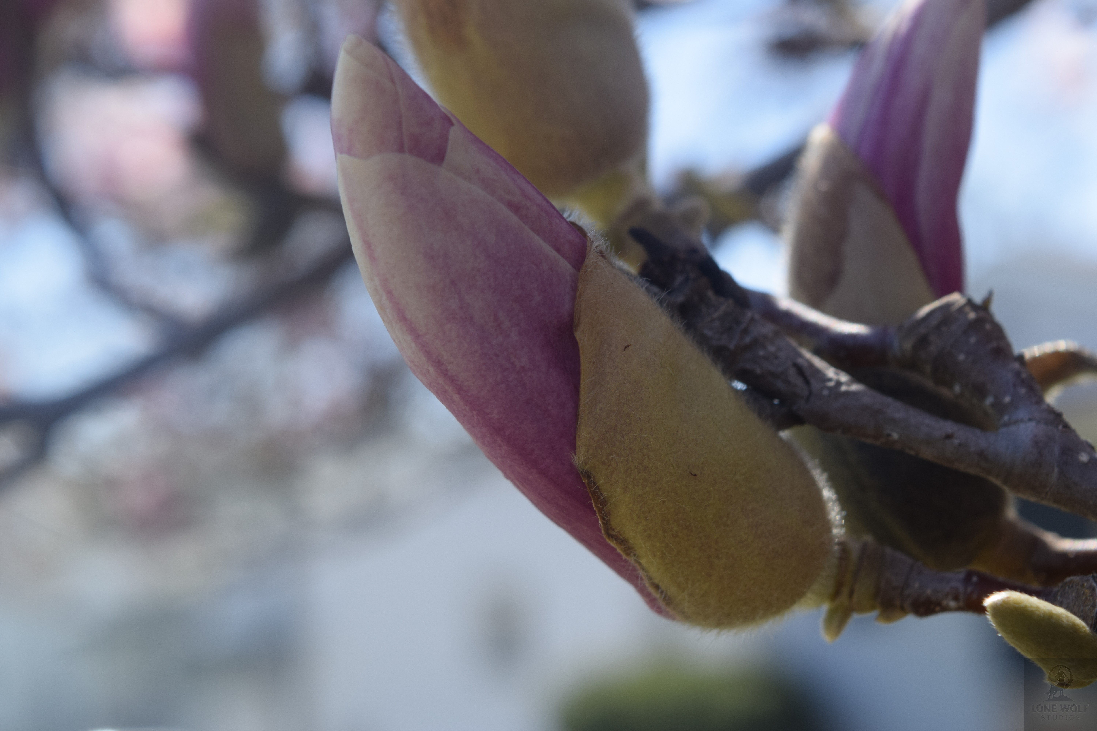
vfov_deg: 16.6
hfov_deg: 24.6
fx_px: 2514
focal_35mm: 82
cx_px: 548
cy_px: 366
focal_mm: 55
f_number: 8
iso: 280
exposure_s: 1/250
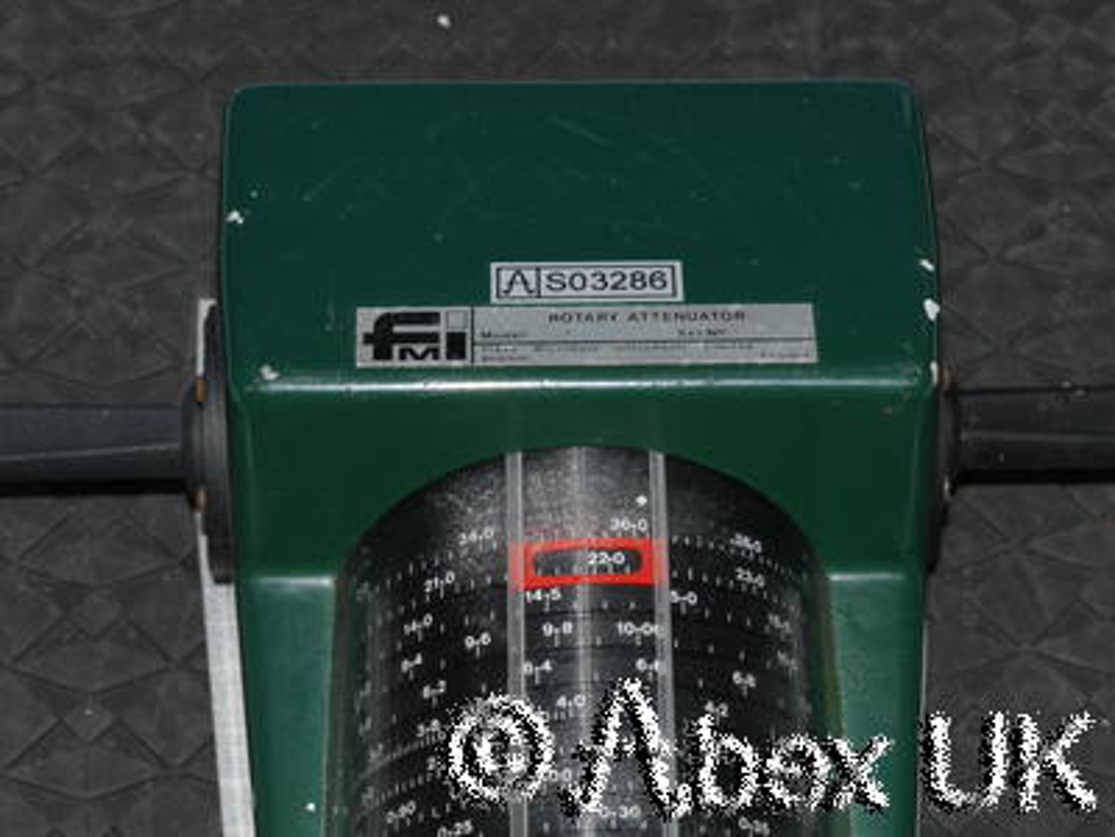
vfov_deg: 13.5
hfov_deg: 17.9
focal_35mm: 110
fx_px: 3543
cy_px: 418
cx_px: 558
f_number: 11
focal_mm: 55
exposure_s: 1/60
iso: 400
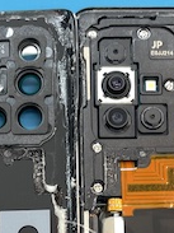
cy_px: 292
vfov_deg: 19.3
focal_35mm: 95
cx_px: 80
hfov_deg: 15.5
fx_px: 637
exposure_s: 1/120
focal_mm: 4.2
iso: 80
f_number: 1.6
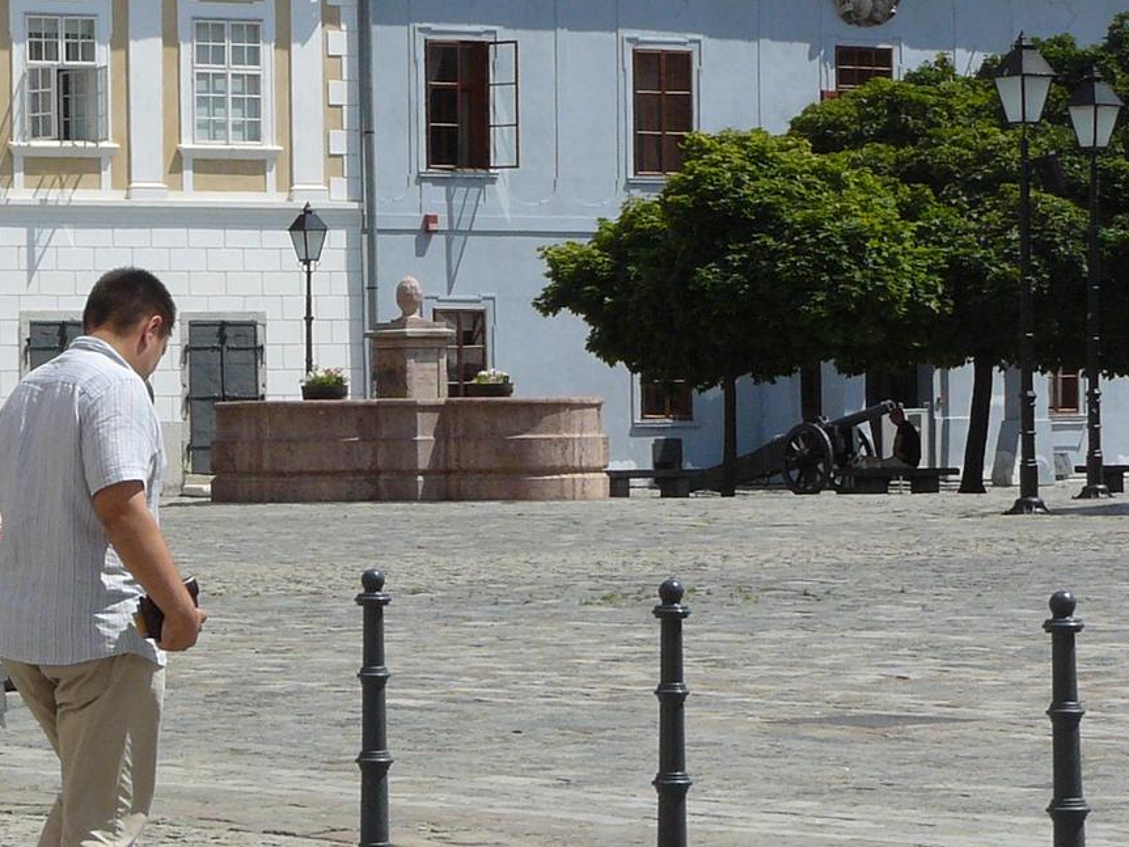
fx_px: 6264
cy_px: 397
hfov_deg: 10.2
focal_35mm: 192
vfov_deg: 7.7
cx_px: 65
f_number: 6.3
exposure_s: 1/500
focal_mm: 13.7
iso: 100
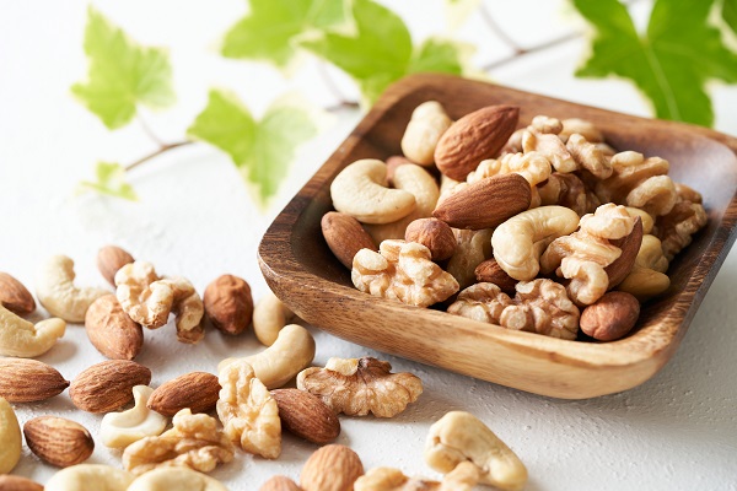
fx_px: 1842
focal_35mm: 90
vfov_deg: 15.2
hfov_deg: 22.6
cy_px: 246
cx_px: 368
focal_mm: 90
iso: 100
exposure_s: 1/125
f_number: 5.6
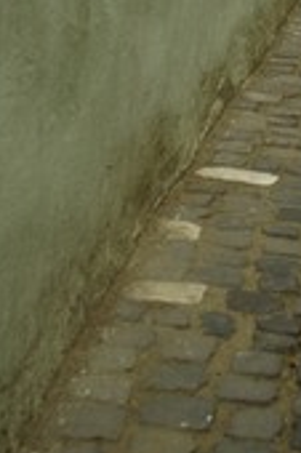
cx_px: 392
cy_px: -253
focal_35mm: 120
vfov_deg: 15.6
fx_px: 1508
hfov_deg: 11.1
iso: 100
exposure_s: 1/80
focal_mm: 23.13
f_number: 4.5
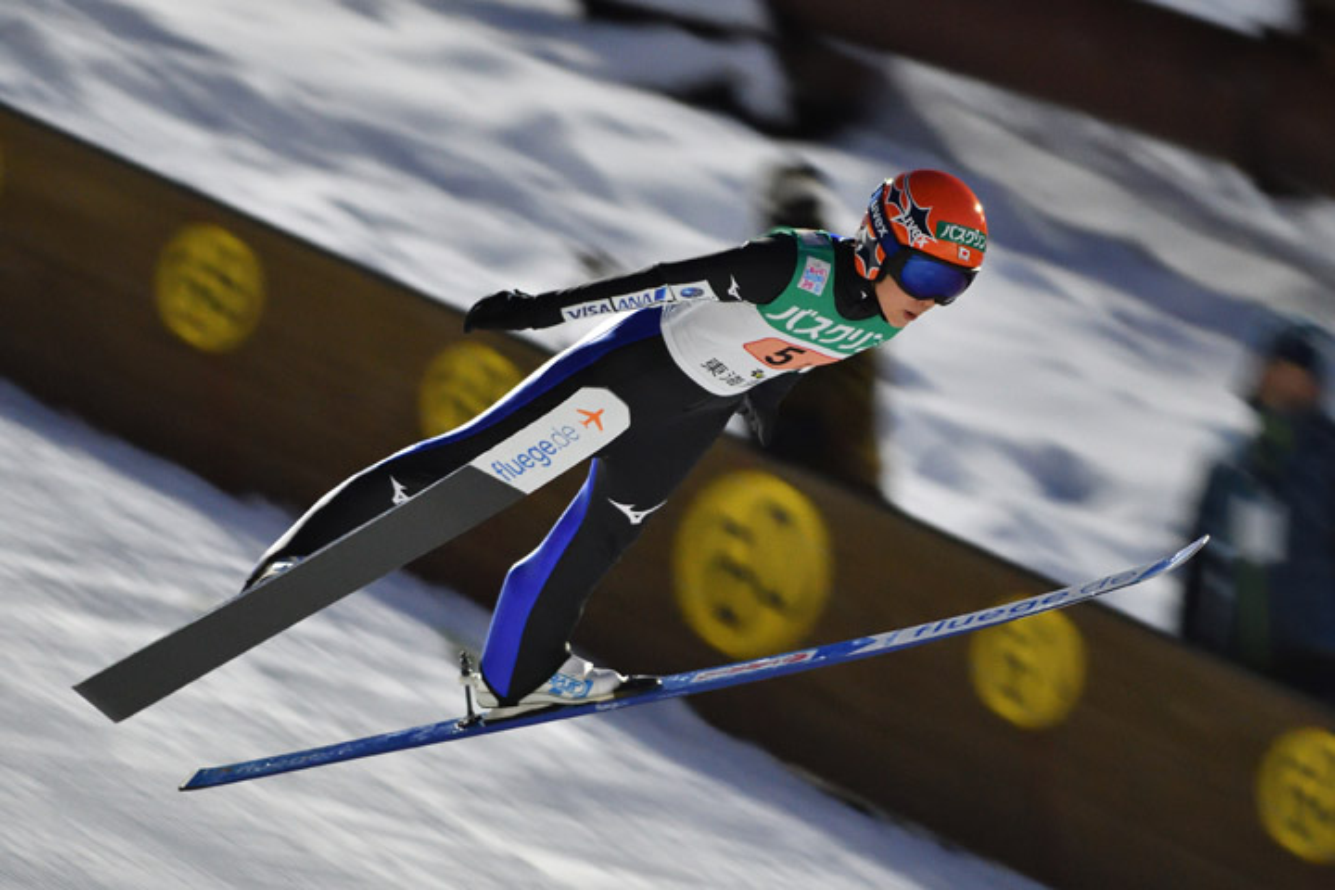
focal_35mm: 450
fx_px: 16686
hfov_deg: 4.6
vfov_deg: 3.1
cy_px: 445
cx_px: 668
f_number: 4
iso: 2500
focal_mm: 300
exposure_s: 1/250
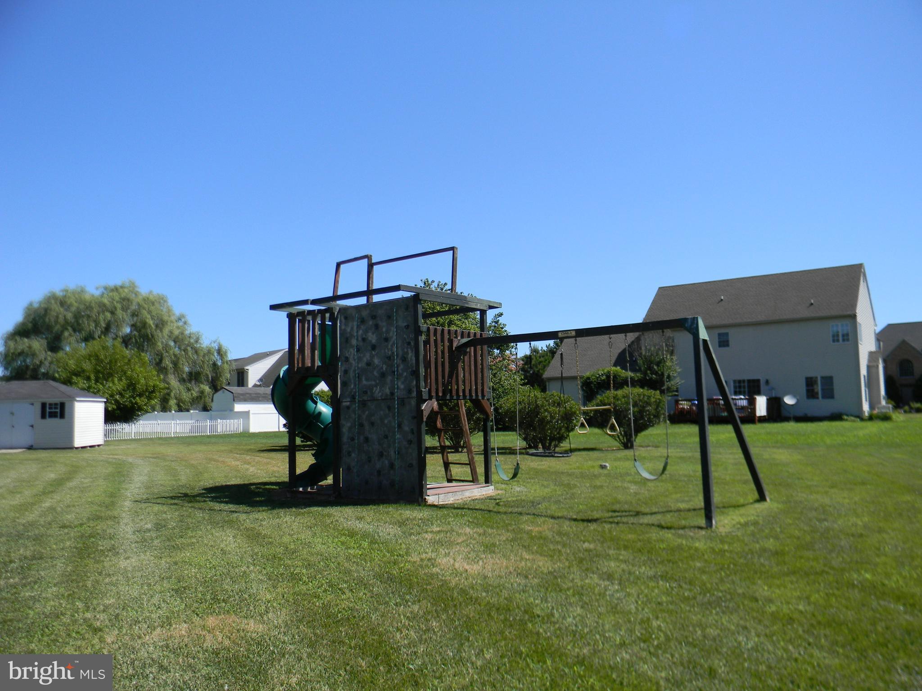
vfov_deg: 49.7
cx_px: 461
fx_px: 746
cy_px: 346
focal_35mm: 28
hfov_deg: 63.4
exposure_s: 1/877
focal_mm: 5
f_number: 3.5
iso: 80
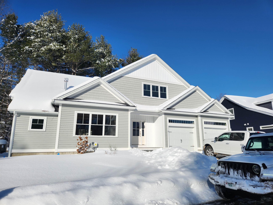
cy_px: 102
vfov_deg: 58.9
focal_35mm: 23
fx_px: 181
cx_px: 136
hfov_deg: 73.9
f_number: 1.8
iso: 20
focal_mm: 5.4
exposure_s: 1/3399
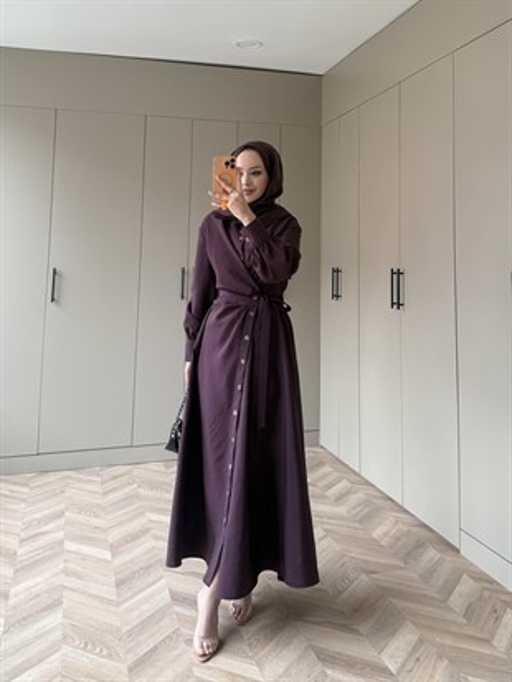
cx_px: 256
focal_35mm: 24
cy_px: 341
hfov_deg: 56.8
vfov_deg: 71.6
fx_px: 473
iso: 160
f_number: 1.78
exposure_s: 1/121
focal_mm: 6.76
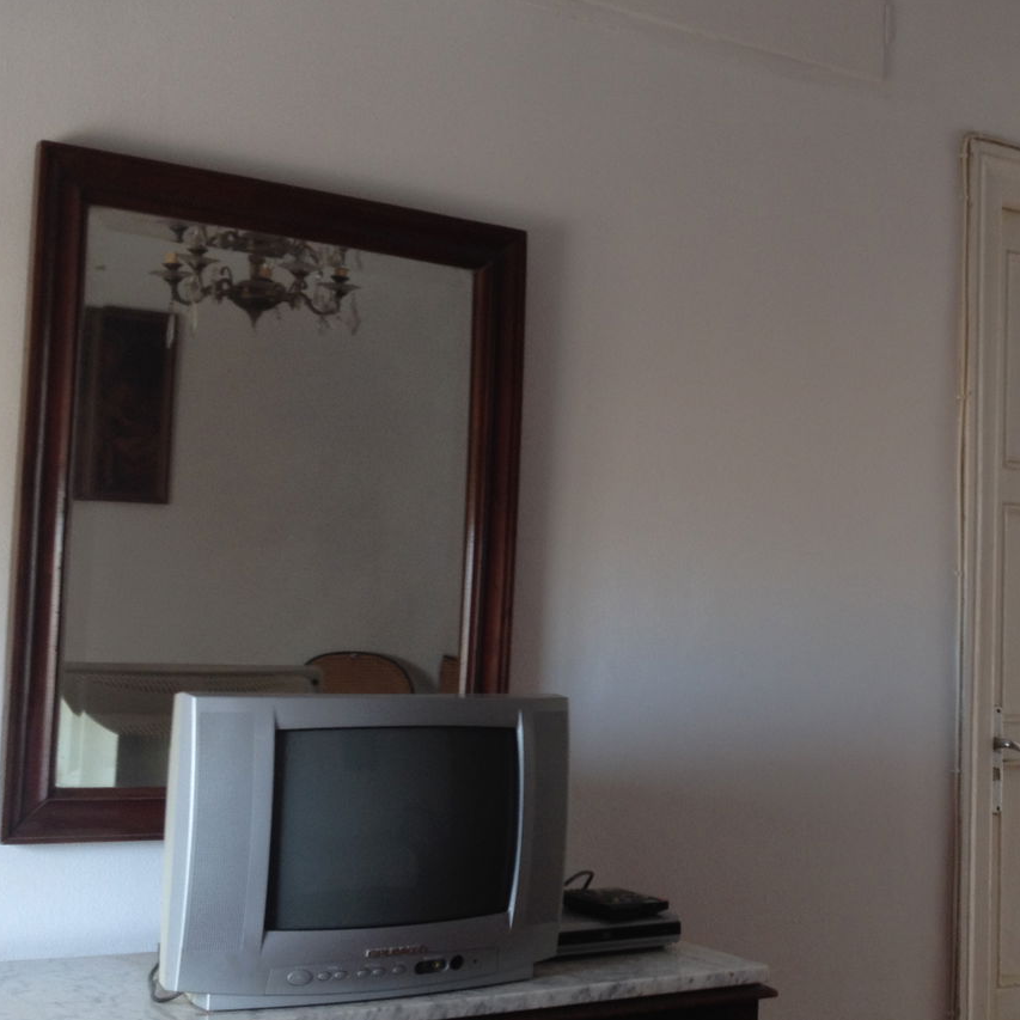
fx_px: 1934
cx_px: 811
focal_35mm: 58
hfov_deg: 28.9
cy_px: 540
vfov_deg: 29.5
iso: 50
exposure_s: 1/24
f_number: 2.4
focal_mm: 4.28
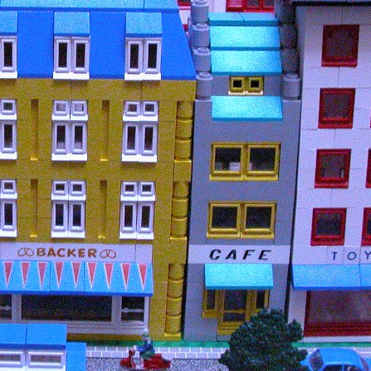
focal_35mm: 86
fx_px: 1043
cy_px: 157
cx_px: -12
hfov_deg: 19.5
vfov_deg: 20.2
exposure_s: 1/61.7
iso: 800
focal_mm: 8.9
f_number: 5
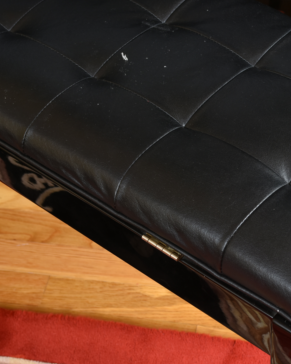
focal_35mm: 96
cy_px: 181
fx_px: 1030
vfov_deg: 20.0
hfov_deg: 15.9
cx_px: 269
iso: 320
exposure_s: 1/100
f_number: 9
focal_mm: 45
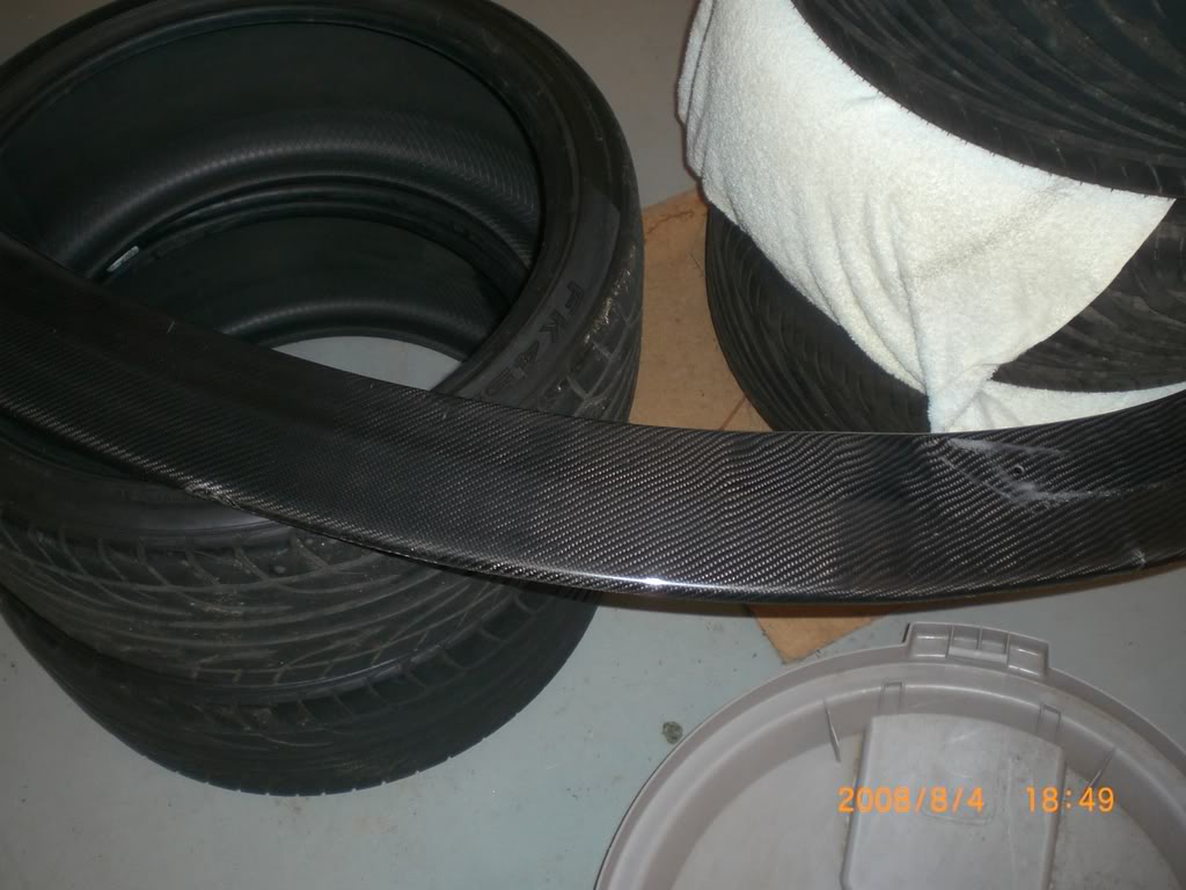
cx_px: 593
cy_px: 445
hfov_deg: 49.0
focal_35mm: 38
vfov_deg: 37.7
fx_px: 1302
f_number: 3.1
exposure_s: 1/60
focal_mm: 6.3
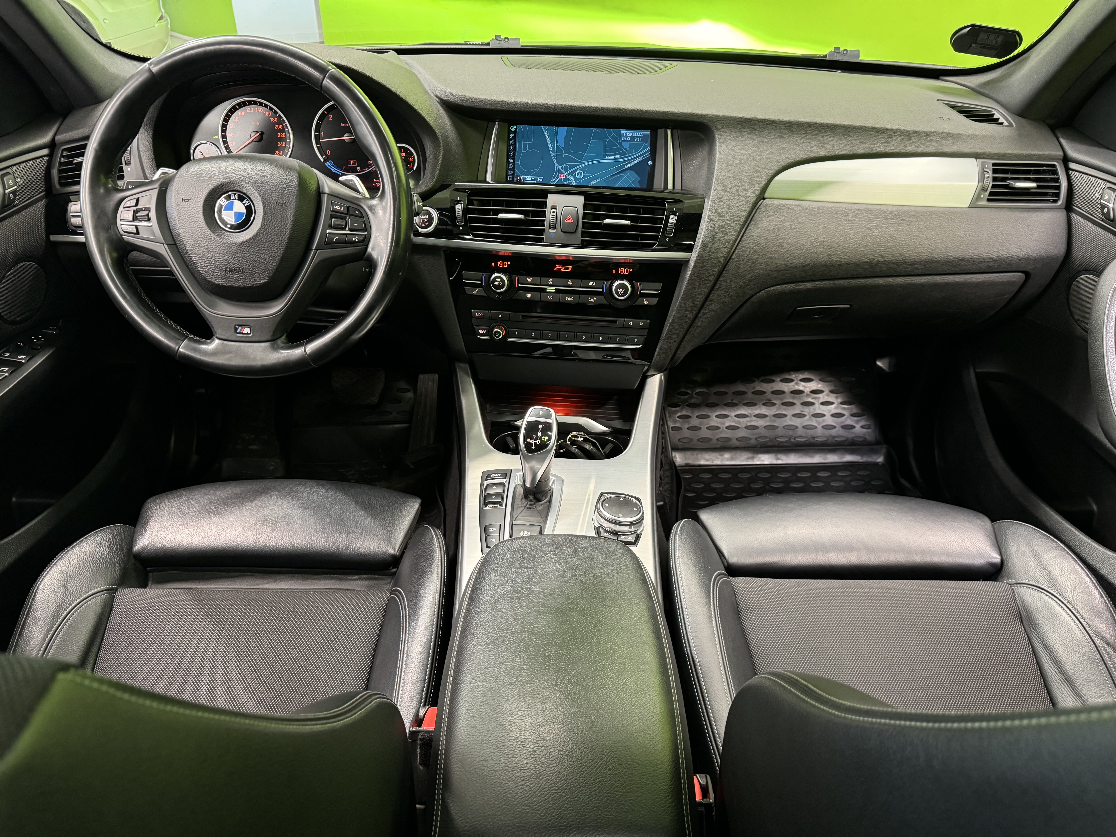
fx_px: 774
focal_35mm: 24
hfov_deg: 71.6
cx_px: 558
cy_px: 418
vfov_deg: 56.8
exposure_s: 1/33
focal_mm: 6.76
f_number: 1.78
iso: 640
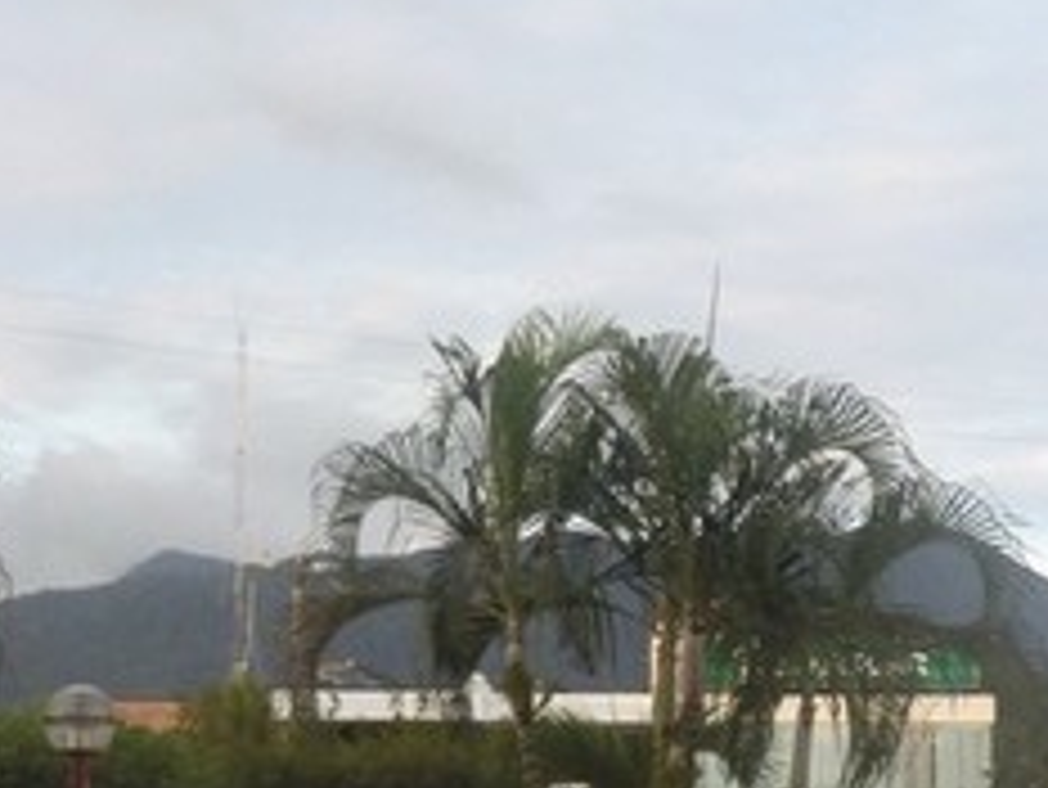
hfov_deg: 14.4
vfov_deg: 11.2
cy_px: 671
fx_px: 3998
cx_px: 1313
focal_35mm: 132
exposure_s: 1/250
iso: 400
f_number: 4
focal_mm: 8.6
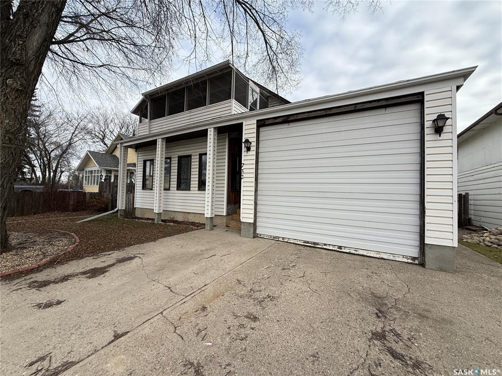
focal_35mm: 14
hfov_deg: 102.1
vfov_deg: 85.7
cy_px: 188
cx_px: 251
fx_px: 203
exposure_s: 1/436
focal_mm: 2.22
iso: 50
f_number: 2.2
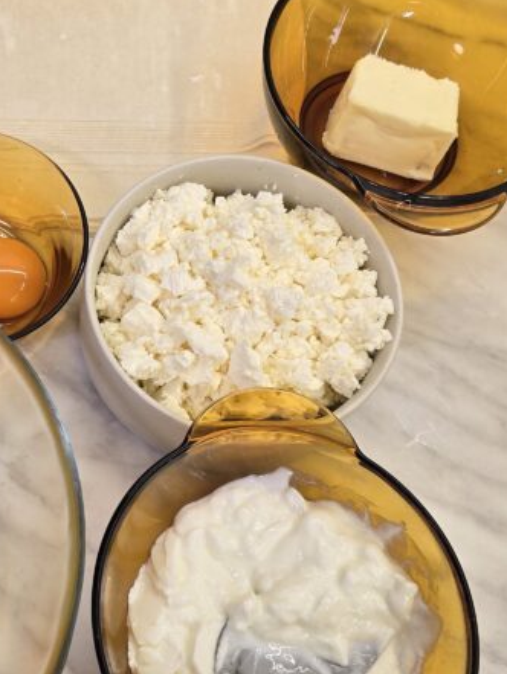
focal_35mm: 52
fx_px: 1015
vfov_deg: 36.8
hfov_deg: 26.8
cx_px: 21
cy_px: 317
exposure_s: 1/100
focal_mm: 6.3
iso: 80
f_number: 1.7
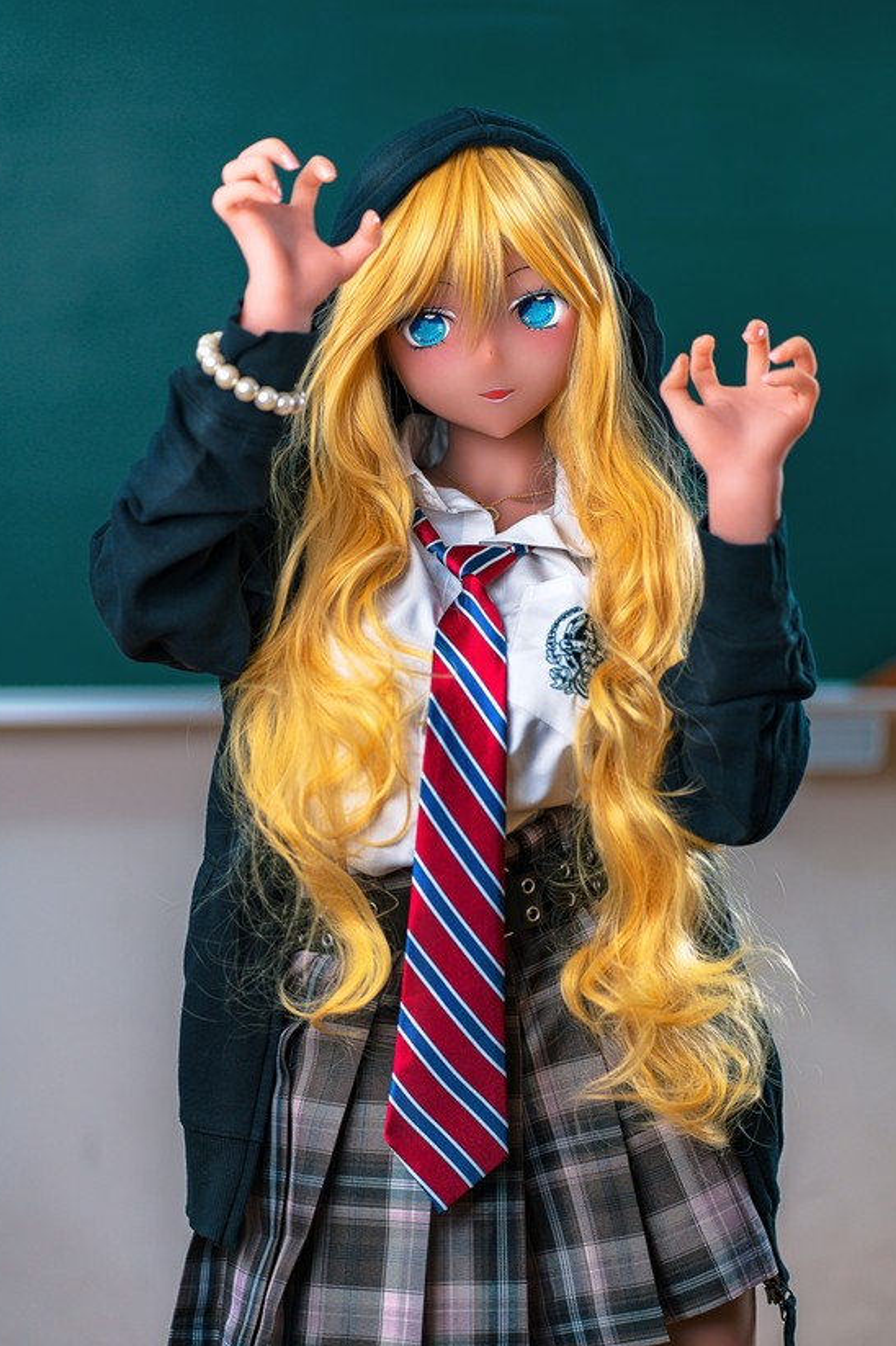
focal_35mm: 93
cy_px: 734
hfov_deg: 14.7
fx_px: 3475
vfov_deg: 21.9
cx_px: 479
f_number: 1.8
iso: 100
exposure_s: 1/100
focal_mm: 85
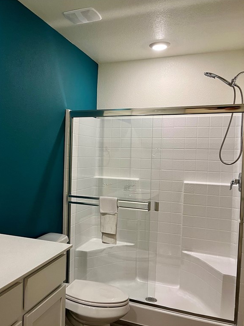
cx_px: 60
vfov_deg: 52.6
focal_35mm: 35
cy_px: 164
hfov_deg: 39.6
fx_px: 329
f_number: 1.6
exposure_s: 1/60
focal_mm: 5.1
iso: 100
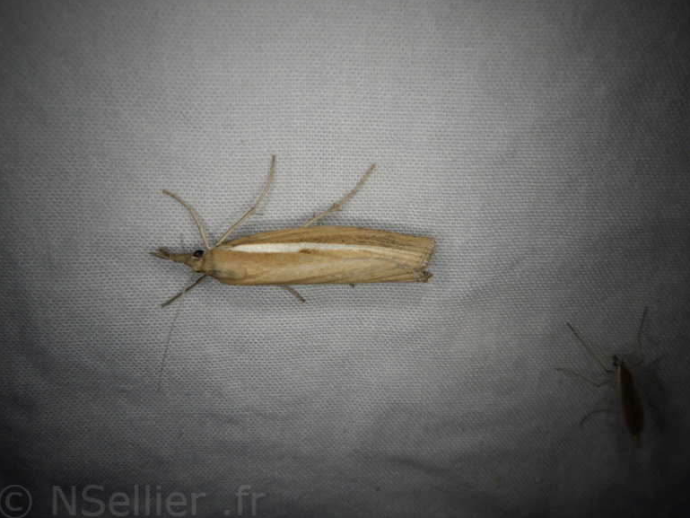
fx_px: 698
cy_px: 262
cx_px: 338
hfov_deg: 52.6
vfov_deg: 40.7
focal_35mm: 35
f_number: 4.6
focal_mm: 6.1
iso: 125
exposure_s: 1/800
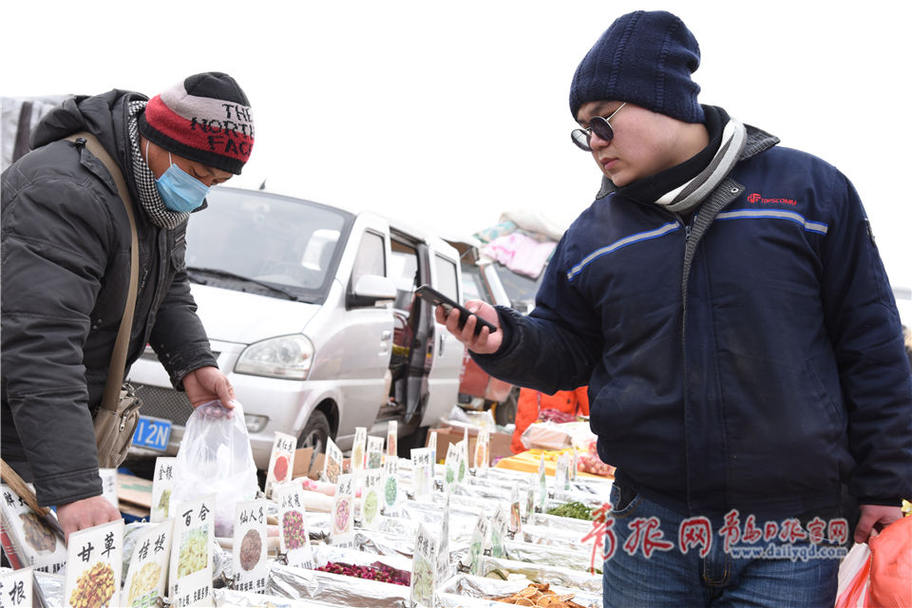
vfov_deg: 28.1
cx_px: 456
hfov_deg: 41.1
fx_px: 1216
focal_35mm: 48
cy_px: 304
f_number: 6.3
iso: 100
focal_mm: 48
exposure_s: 1/60
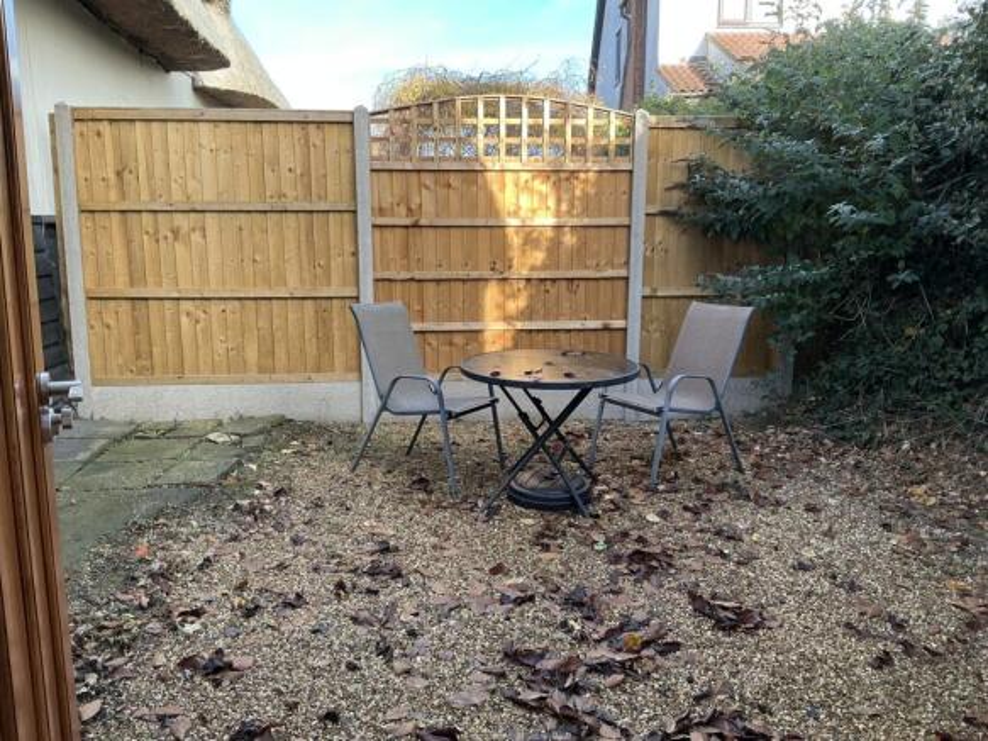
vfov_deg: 49.7
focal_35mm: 28
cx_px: 494
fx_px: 799
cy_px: 370
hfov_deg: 63.5
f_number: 1.8
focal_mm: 3
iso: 20
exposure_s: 1/122
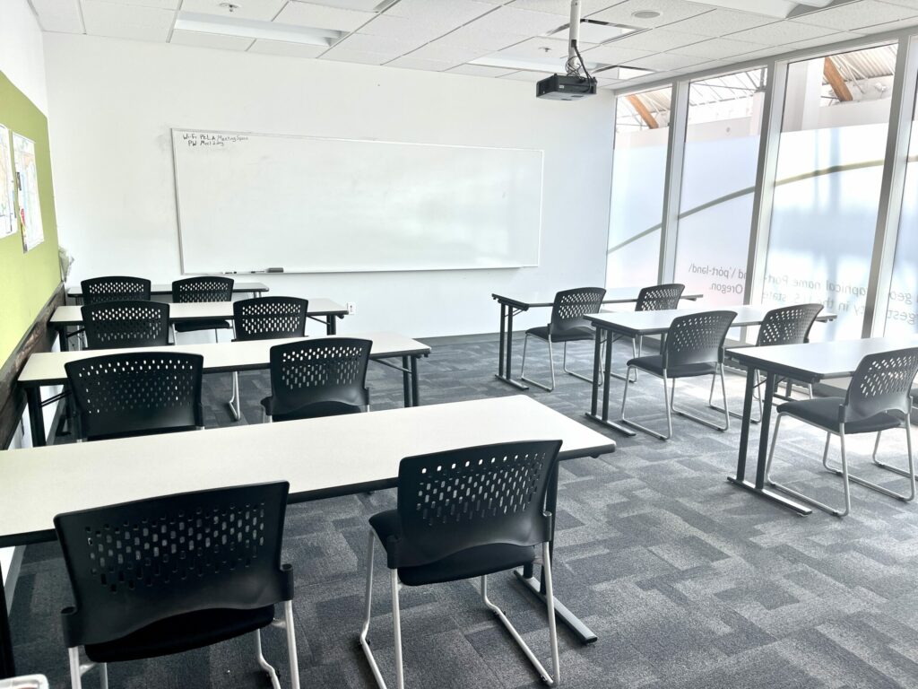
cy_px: 344
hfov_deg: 67.3
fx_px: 690
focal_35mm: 26
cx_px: 459
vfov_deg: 53.1
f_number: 1.6
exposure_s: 1/121
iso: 50
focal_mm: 5.1
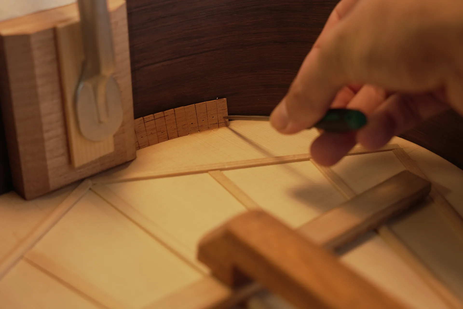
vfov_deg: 19.5
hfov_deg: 28.8
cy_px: 154
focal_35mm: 70
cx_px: 232
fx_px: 900
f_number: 5
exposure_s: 1/50
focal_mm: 70
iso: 160
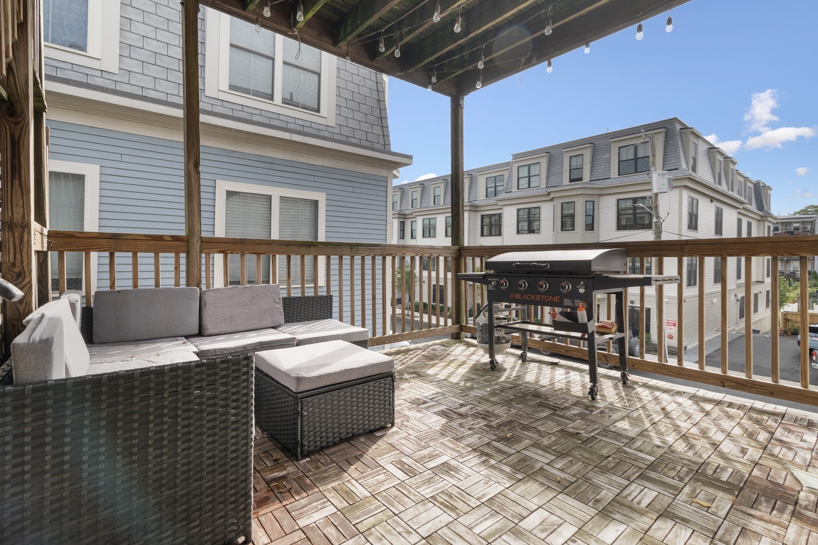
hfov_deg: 96.7
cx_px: 409
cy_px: 272
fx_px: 363
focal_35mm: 16
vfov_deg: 73.7
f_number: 8
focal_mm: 16
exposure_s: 1/30
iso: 200
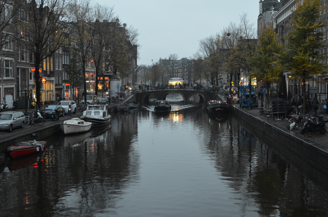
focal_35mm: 48
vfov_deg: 28.0
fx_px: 436
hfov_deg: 41.2
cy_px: 108
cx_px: 164
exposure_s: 1/15
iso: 800
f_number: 6.3
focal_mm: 32
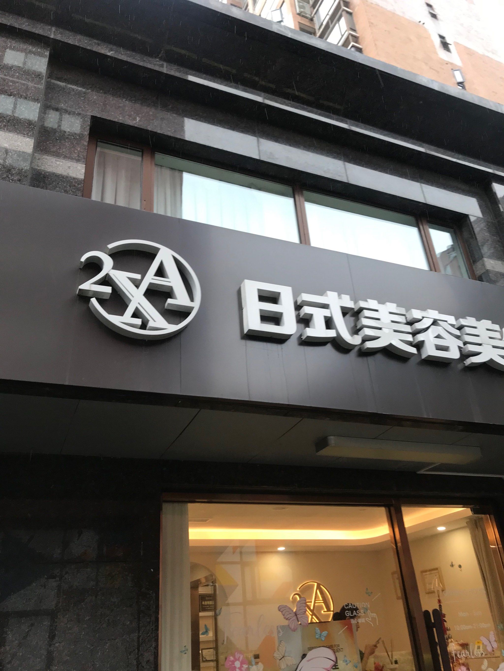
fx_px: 543
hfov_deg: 49.8
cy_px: 336
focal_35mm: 28
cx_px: 252
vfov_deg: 63.4
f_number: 1.8
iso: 40
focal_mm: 3.99
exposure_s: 1/100
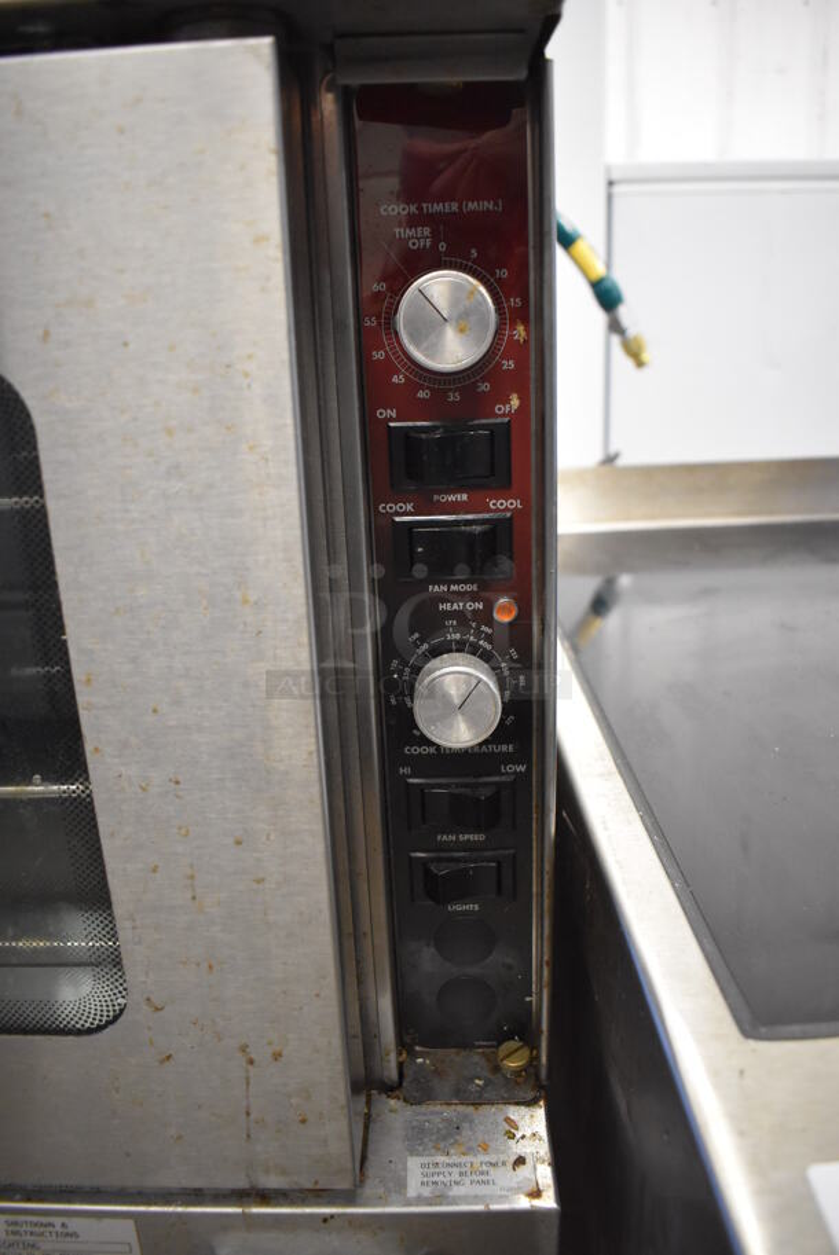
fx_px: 942
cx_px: 420
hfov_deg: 48.0
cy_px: 628
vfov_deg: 67.3
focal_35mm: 27
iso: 3200
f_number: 3.5
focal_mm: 18
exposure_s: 1/125
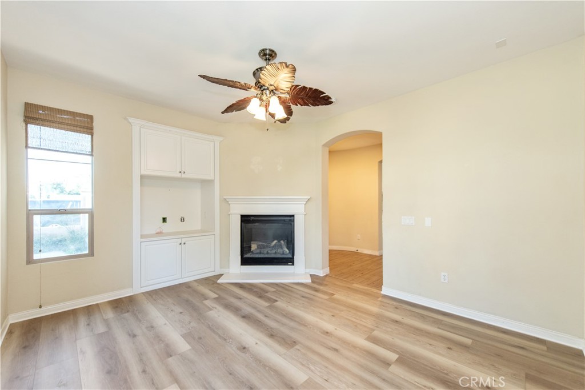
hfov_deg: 104.2
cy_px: 195
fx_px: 228
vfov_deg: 81.2
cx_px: 292
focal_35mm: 14
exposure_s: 1/80
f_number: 4.5
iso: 800
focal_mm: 14
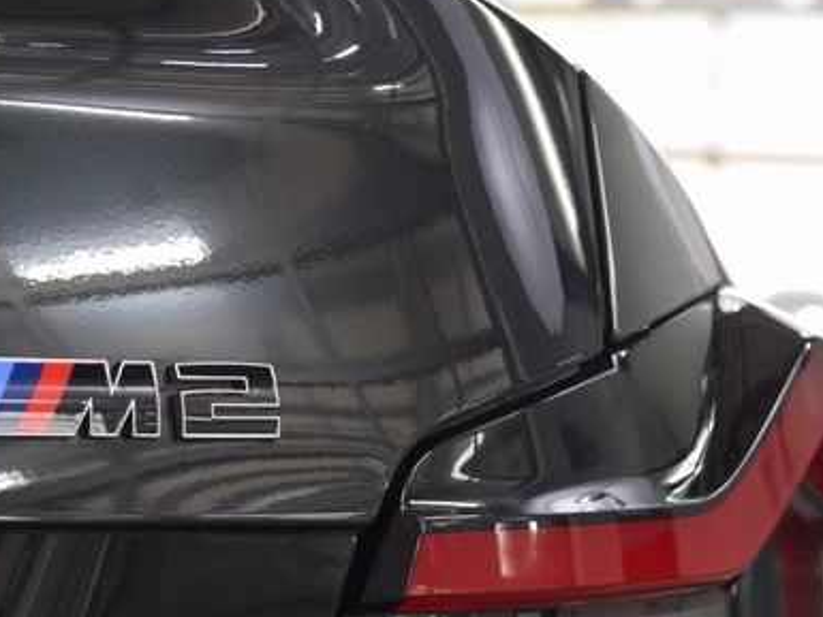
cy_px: 392
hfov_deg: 11.8
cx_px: 314
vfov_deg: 8.8
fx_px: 3995
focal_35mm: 168
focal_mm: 70
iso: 1100
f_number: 7.1
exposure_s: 1/30
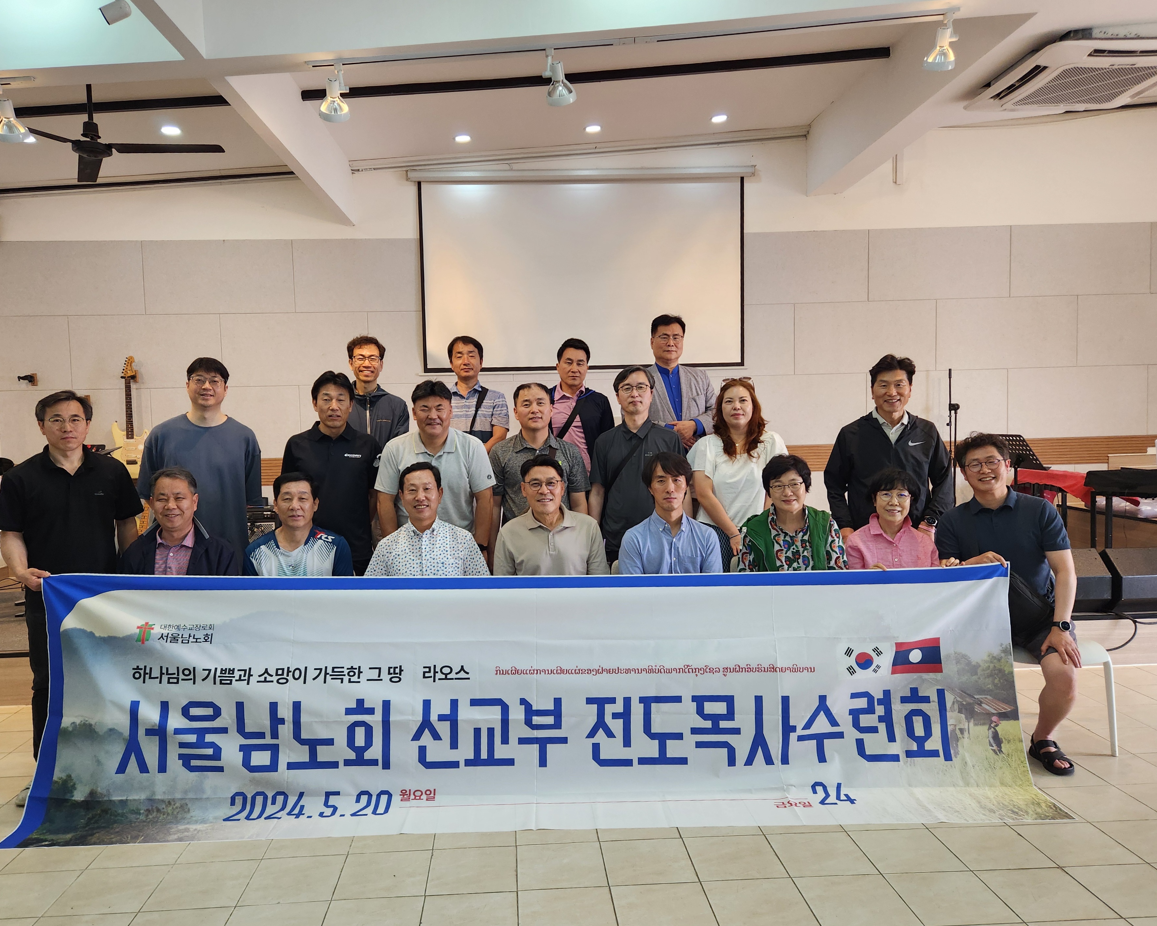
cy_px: 463
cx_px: 539
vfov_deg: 58.8
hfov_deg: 70.2
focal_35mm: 24
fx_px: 822
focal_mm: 5.4
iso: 160
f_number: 1.8
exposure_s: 1/120
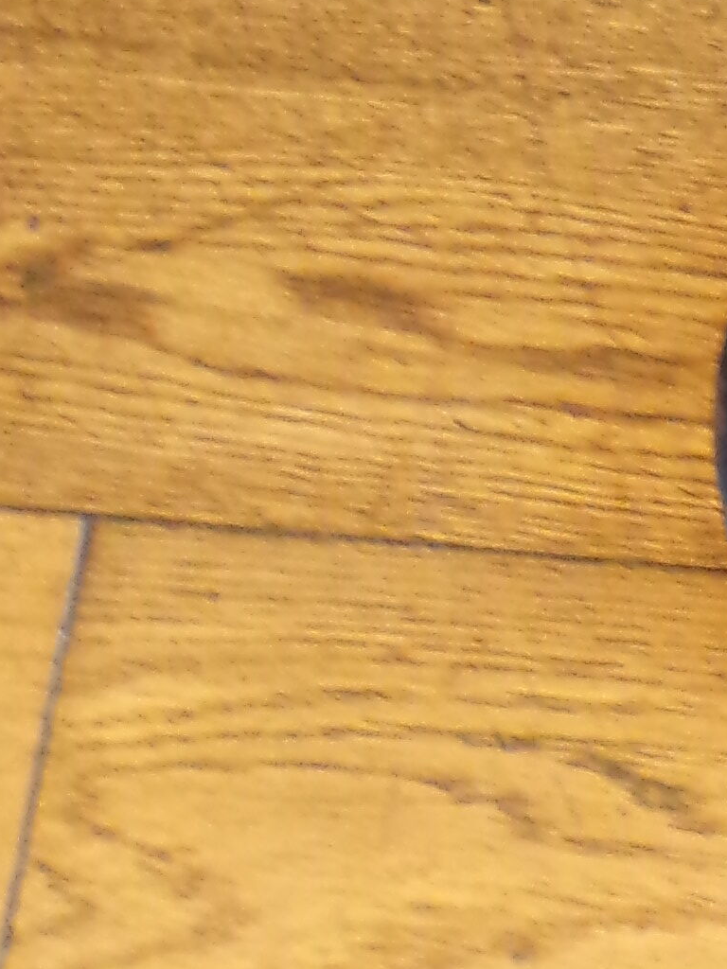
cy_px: -831
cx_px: 918
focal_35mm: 189
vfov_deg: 9.9
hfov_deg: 7.8
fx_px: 5292
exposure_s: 1/12
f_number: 3.4
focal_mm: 7.6
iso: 400
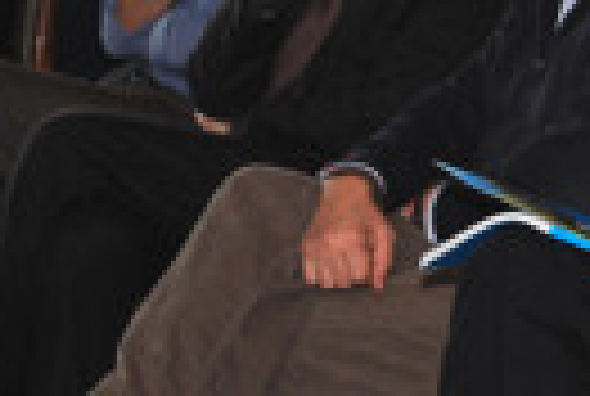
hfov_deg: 8.0
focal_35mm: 253
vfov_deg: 5.5
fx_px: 4148
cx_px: 797
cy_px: 99
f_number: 5.6
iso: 200
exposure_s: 1/60
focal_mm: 55
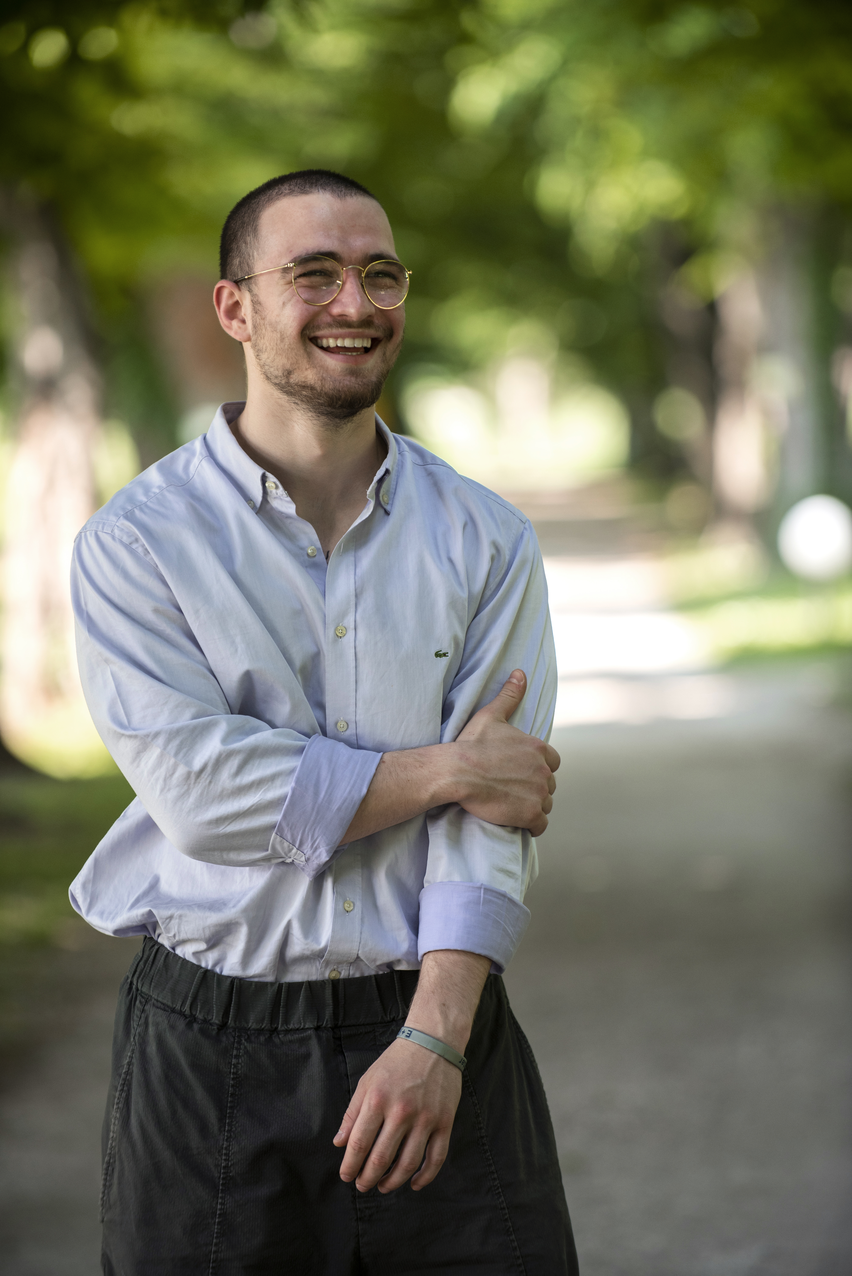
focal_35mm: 180
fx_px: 6384
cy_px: 638
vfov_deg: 11.4
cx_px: 426
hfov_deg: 7.6
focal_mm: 180
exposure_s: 1/640
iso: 400
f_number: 3.5
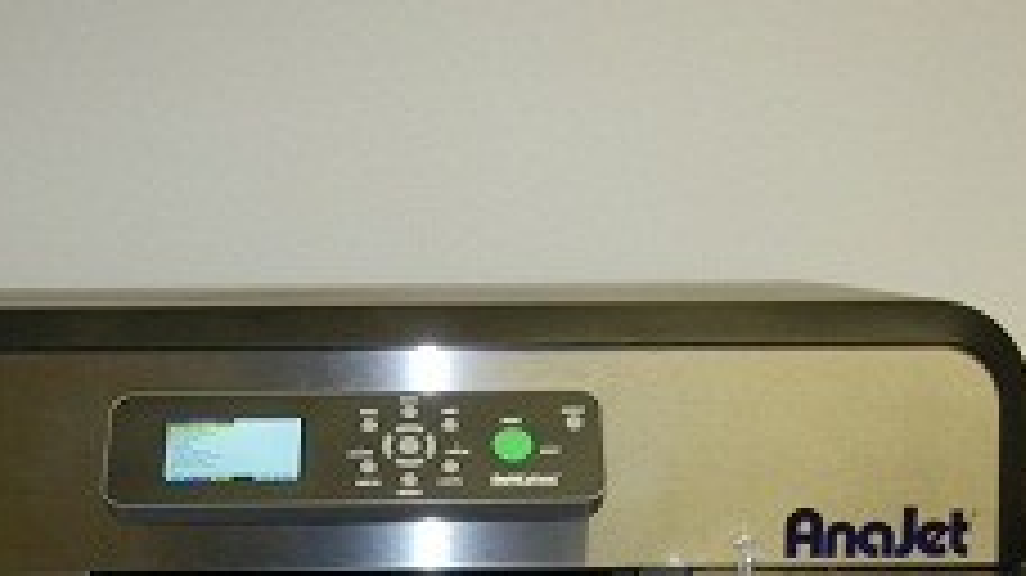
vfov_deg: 17.8
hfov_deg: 32.3
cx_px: 441
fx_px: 1768
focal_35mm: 65
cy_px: 639
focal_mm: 6.2
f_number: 3.6
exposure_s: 1/30
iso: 200
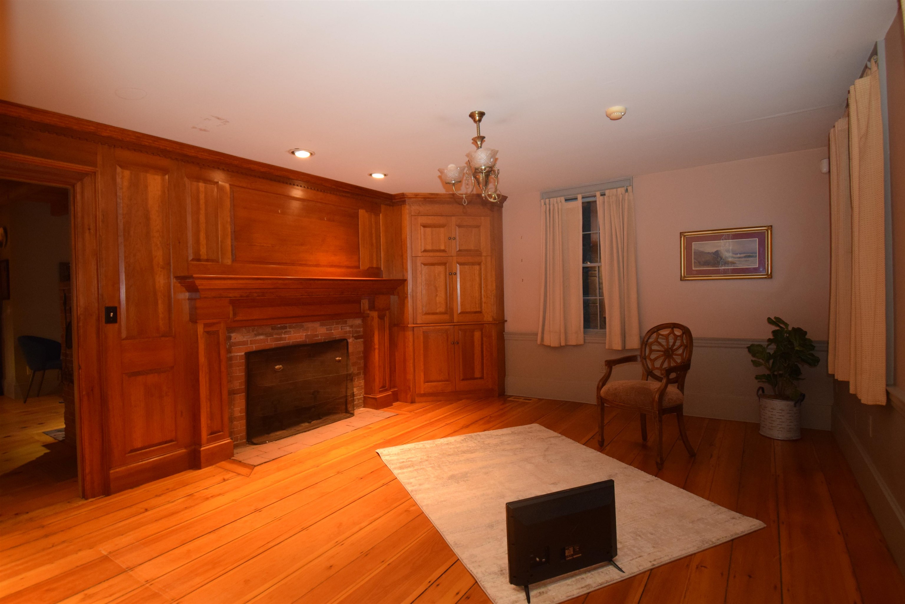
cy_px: 302
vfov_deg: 67.4
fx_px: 453
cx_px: 452
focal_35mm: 18
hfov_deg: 90.0
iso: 1600
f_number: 4.8
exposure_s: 1/30
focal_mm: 12
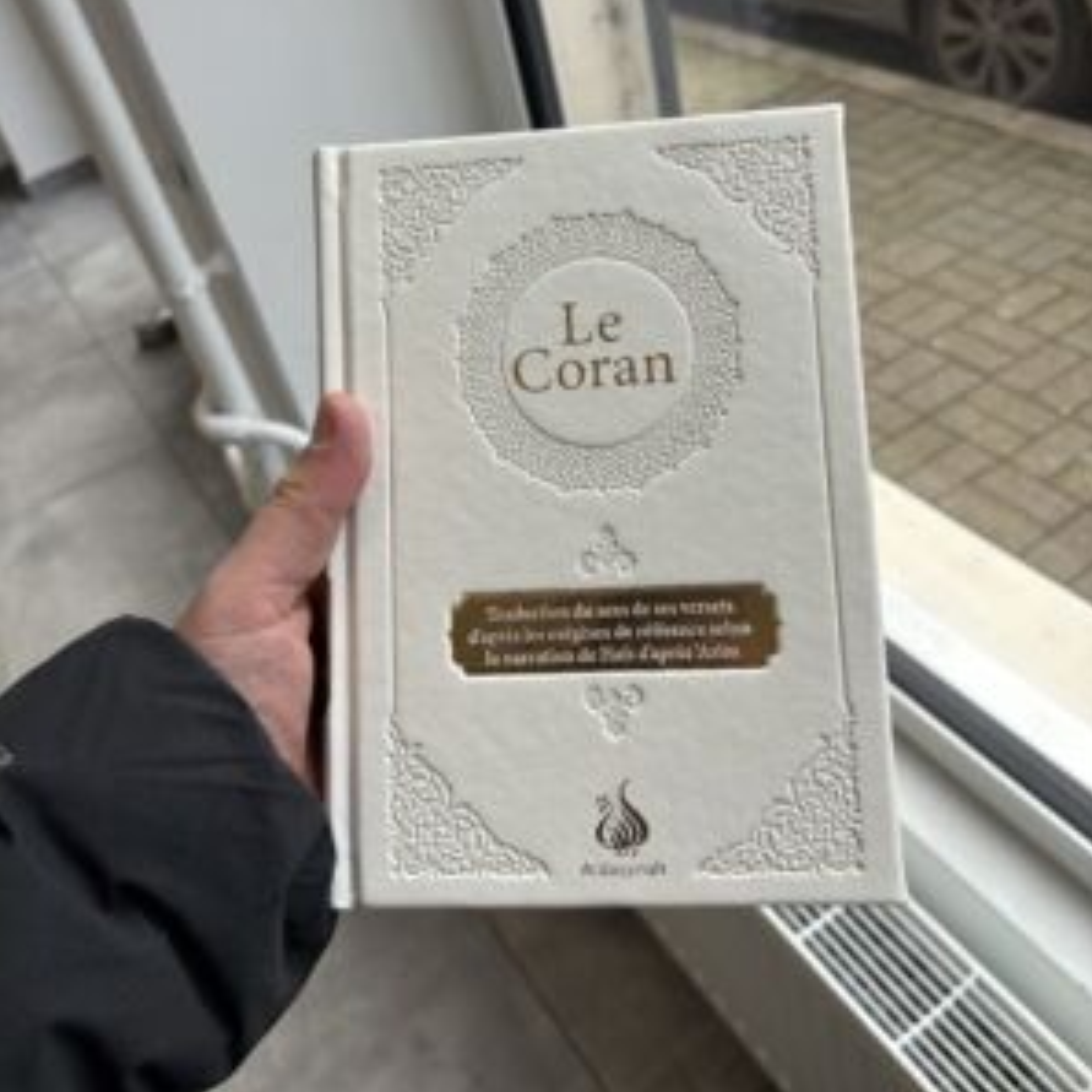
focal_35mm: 31
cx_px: 548
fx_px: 1106
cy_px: 419
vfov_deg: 52.1
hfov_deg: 52.5
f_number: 1.6
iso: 50
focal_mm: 5.96
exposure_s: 1/462
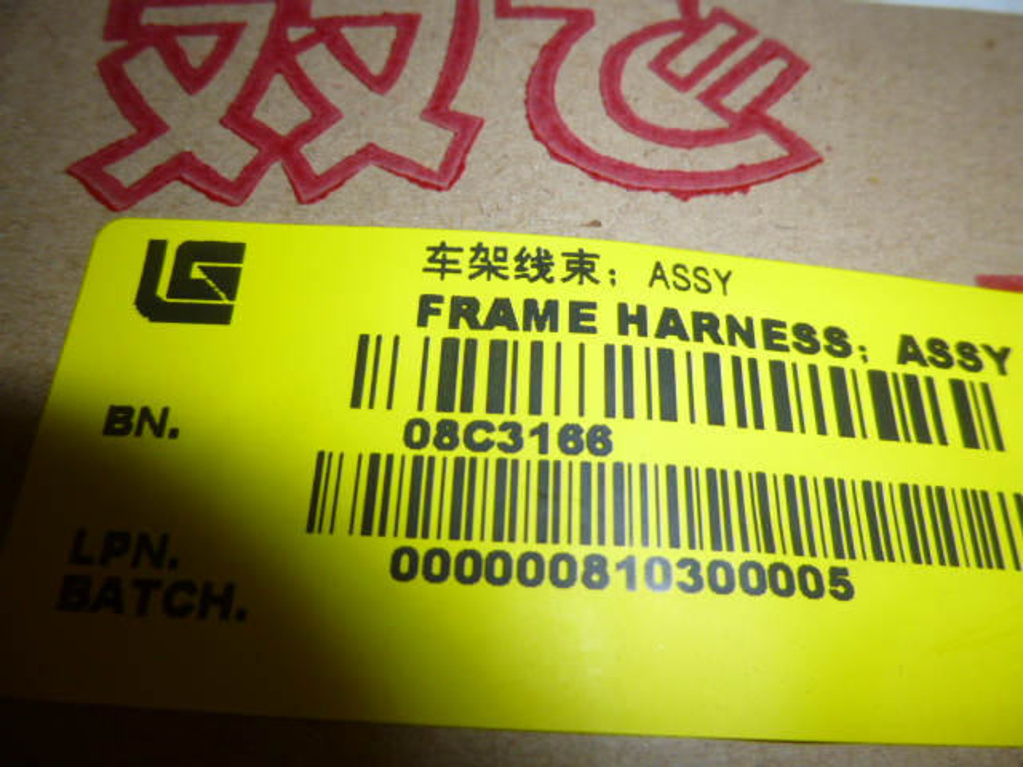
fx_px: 739
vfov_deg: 54.9
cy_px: 384
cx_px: 512
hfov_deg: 69.4
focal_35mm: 25
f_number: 3.1
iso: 100
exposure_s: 1/60
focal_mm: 4.5
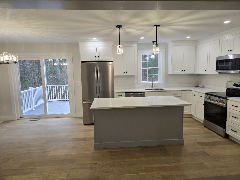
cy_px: 90
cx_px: 120
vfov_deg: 58.9
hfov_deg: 73.9
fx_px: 159
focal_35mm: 23
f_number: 1.8
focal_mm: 5.4
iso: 80
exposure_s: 1/120
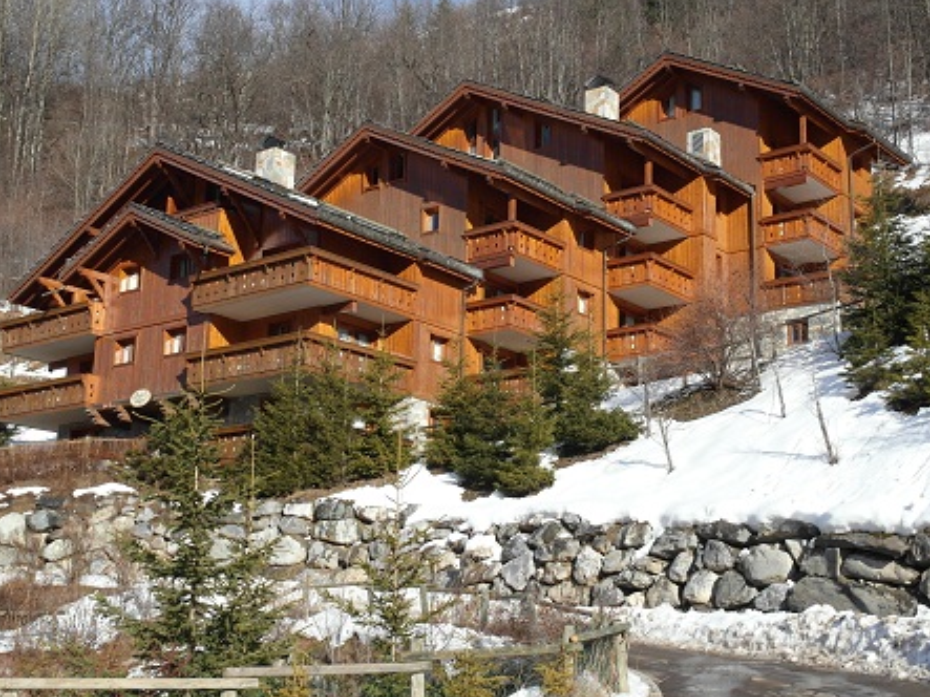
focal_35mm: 52
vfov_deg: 28.0
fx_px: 1397
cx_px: 464
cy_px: 314
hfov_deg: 36.8
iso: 80
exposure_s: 1/500
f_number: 4.4
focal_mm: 9.1
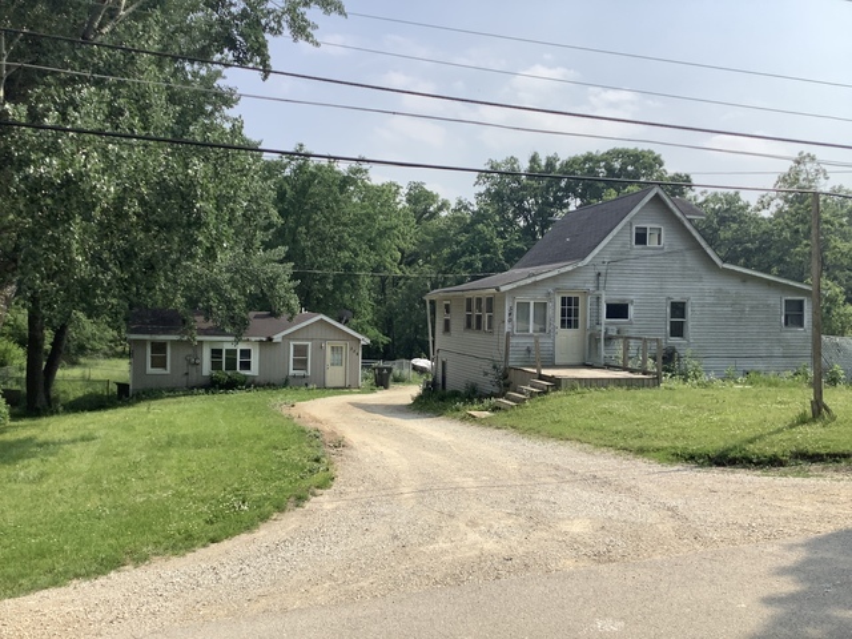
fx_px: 763
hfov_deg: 58.4
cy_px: 320
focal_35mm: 31
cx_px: 426
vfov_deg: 45.4
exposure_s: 1/1631
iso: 25
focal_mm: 3.3
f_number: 2.4
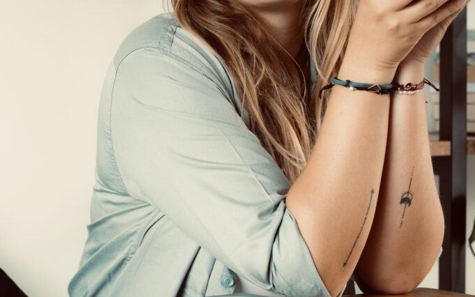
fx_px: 1657
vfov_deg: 10.2
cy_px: 68
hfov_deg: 16.3
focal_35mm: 128
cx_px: 238
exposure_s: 1/125
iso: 320
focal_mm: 55
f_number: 4.5
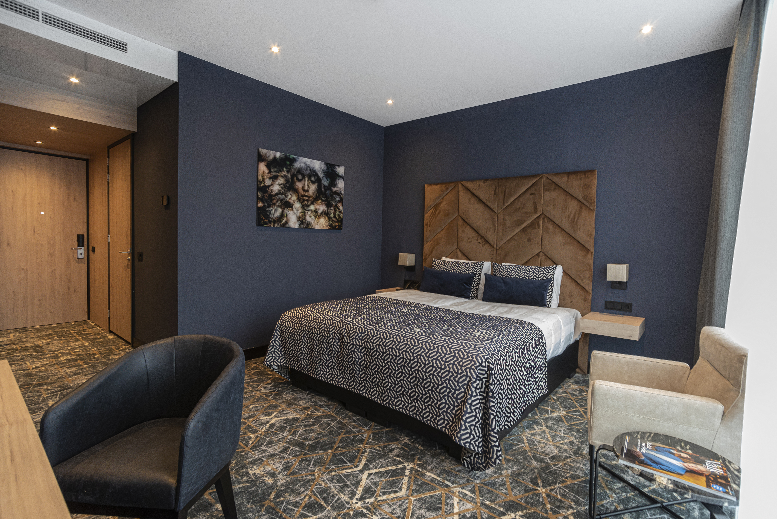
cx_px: 388
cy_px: 260
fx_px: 367
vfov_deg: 70.5
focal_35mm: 17
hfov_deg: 93.3
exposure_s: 1/15
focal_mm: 17
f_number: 8
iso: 2200
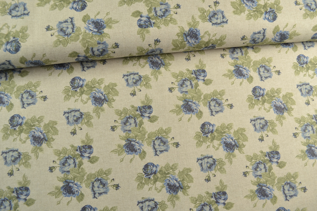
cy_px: 106
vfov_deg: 47.9
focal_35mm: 27
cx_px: 158
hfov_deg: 67.4
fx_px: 238
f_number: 5.6
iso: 100
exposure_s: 1/20
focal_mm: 18
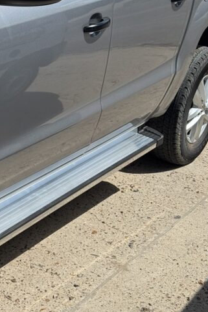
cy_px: 102
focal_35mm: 83
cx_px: 27
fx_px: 719
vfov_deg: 24.3
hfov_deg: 16.3
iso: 64
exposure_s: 1/6410
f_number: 1.78
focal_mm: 6.76
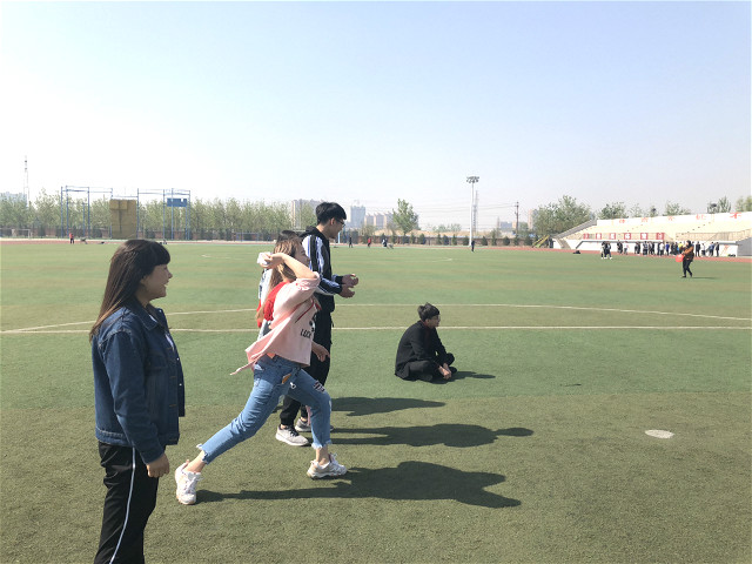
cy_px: 282
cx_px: 376
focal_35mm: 28
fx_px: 608
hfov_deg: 63.4
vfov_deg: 49.7
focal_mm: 4
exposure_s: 1/2024
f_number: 1.8
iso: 20
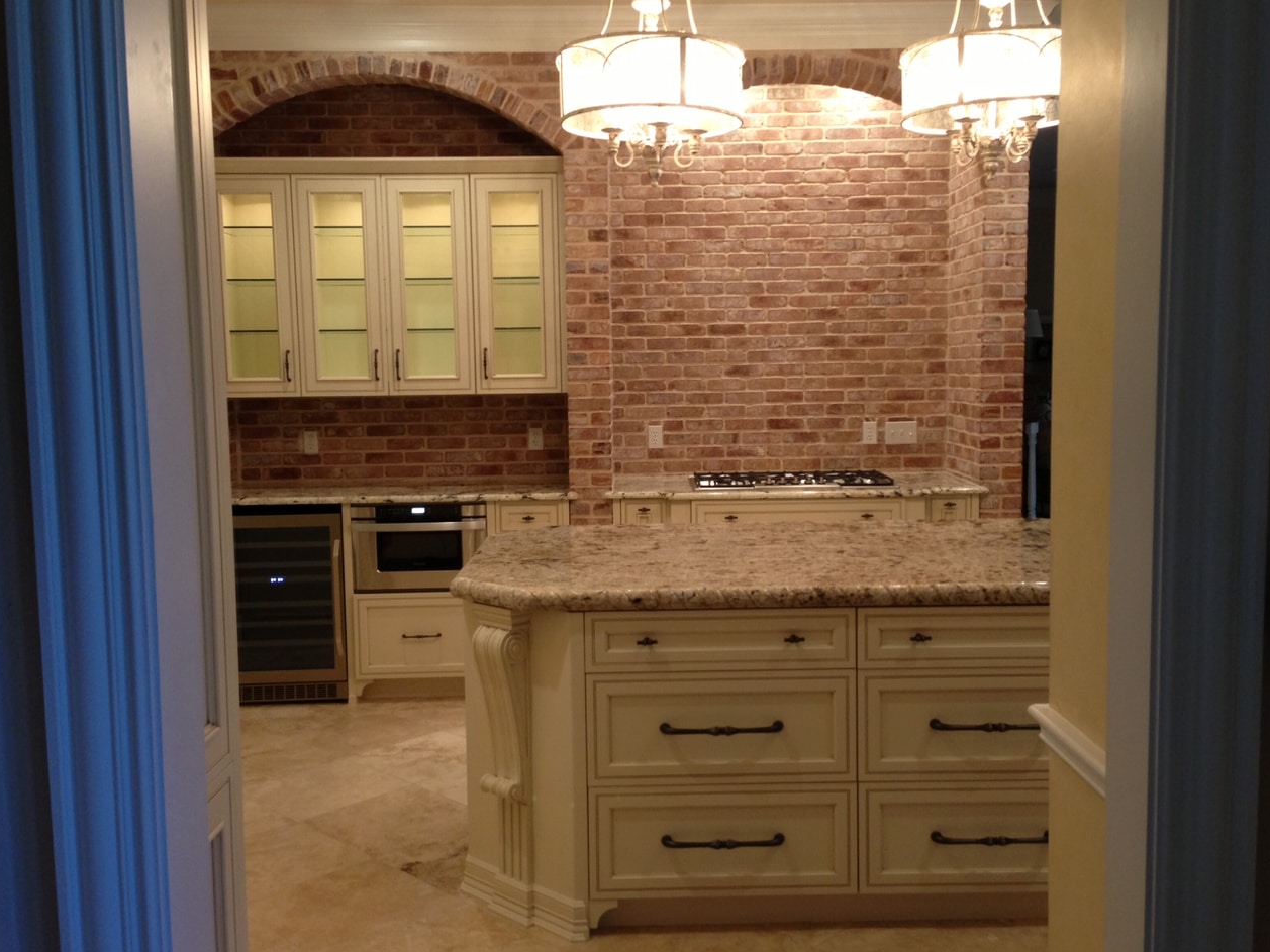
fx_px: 1284
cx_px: 668
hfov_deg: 52.6
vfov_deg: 40.7
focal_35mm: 35
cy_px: 472
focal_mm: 4.13
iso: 100
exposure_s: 1/20
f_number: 2.4
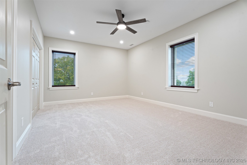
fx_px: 110
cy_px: 82
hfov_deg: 96.7
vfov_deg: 73.7
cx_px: 124
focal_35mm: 16
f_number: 9
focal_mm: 16
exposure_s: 1/3
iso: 200
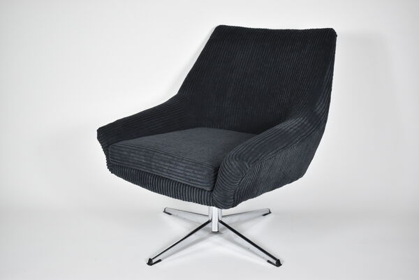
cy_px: 140
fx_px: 472
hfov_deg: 47.9
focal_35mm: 40
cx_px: 210
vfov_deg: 33.1
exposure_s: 1/125
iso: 1250
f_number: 4
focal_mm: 27
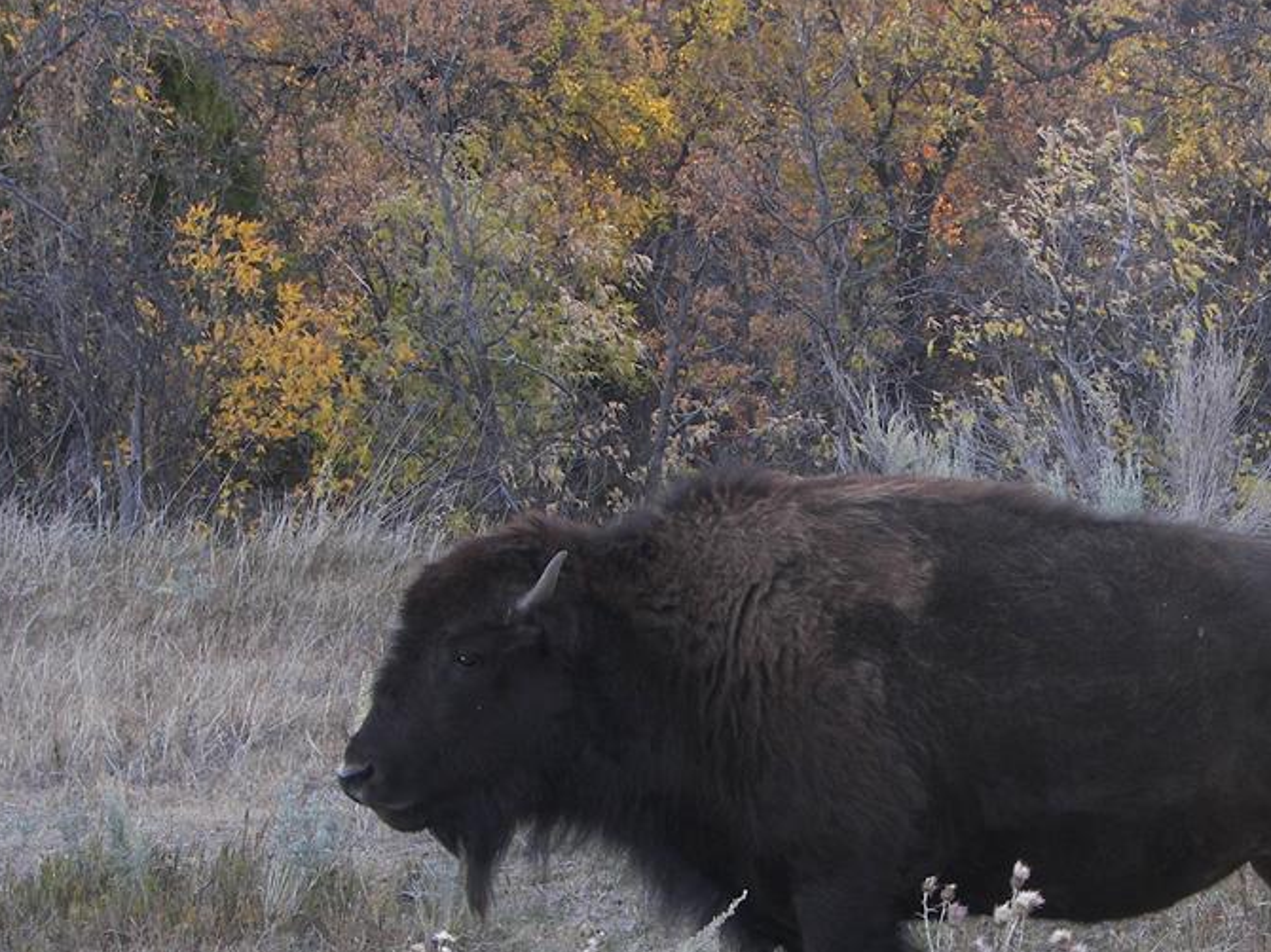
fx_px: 4772
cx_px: 863
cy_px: 709
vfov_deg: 11.4
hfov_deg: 15.1
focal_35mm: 130
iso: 64
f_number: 2.8
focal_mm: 14.1
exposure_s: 1/40
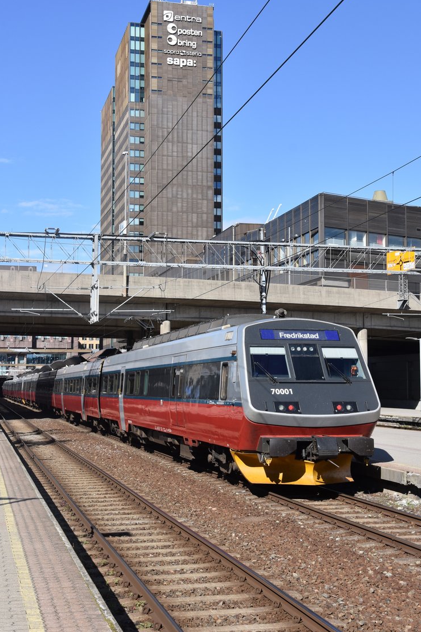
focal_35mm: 52
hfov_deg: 26.0
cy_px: 309
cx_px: 200
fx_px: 913
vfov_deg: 38.2
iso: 250
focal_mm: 32
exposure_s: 1/500
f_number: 8
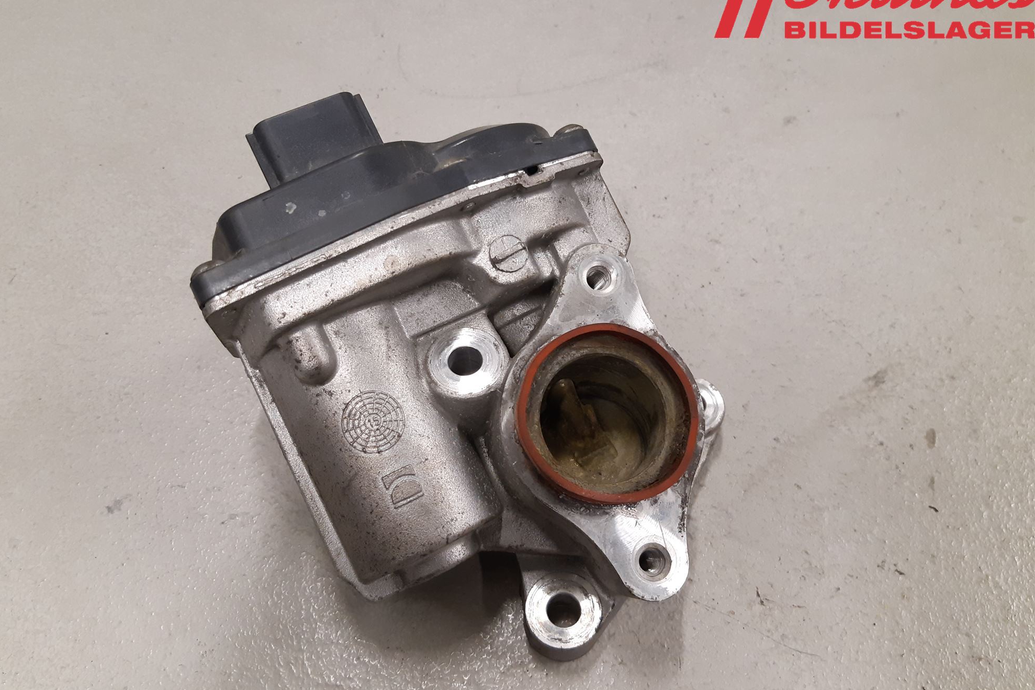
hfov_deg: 65.5
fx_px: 805
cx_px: 500
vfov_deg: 46.4
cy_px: 352
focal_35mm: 28
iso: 160
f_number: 1.7
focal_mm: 3.93
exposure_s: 1/50
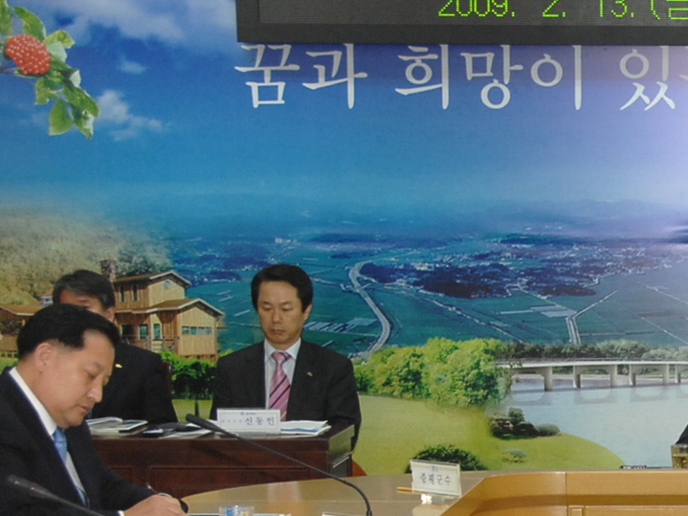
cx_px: 803
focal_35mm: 150
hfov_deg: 12.8
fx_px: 2989
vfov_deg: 9.8
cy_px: 544
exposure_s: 1/60
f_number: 5.6
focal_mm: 35
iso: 400
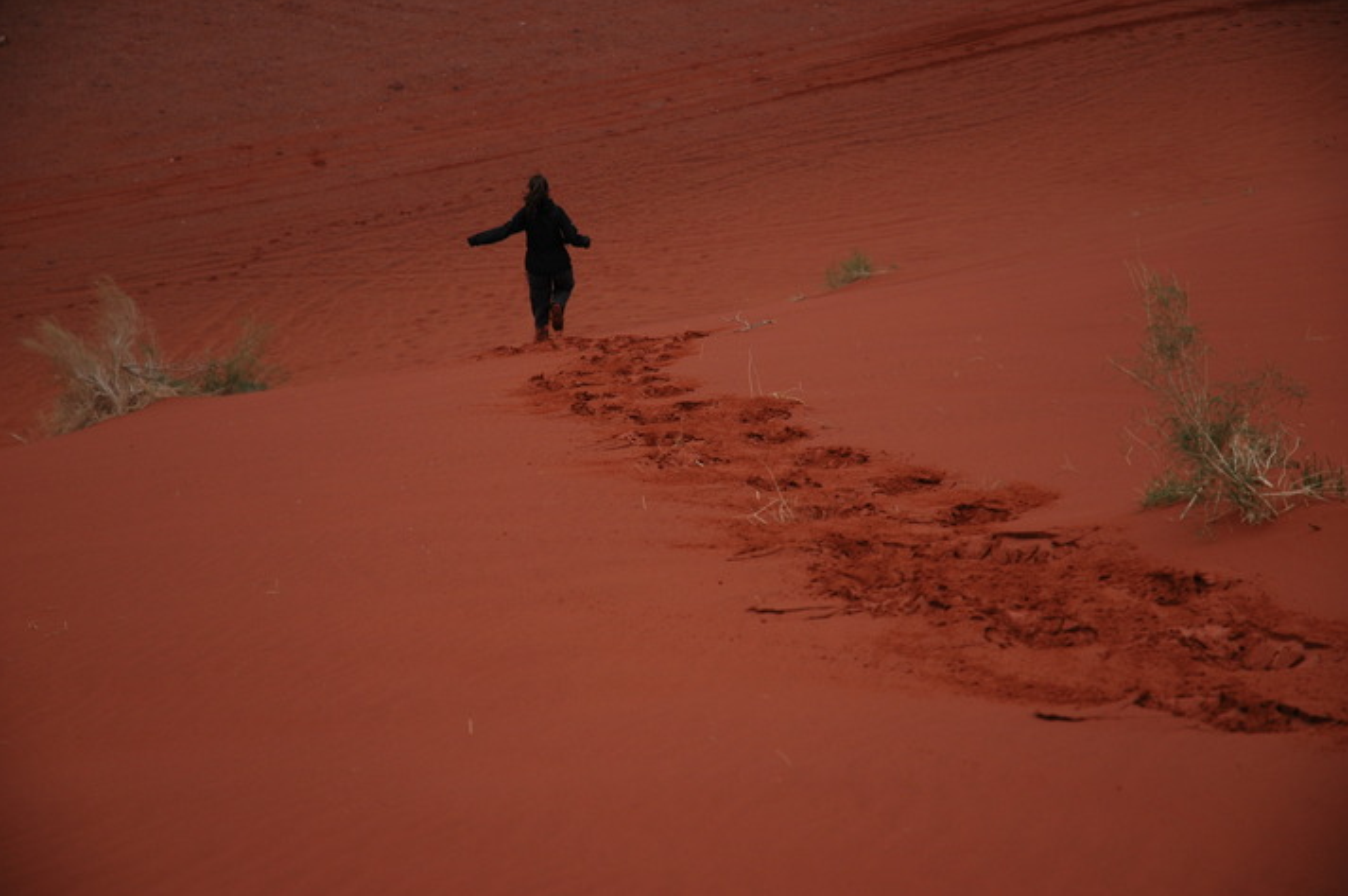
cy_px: 449
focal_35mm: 106
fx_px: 3965
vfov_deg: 12.9
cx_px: 673
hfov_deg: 19.3
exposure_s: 1/200
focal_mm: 70
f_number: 4.5
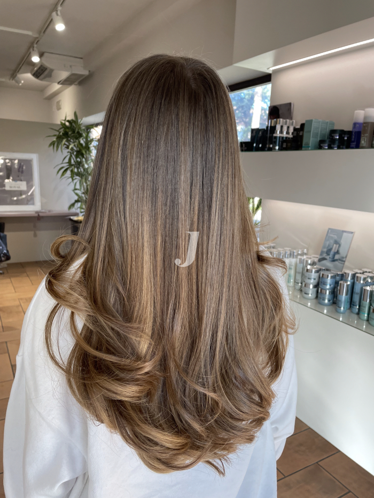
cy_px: 249
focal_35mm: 26
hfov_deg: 53.1
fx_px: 374
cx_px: 187
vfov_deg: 67.3
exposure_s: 1/100
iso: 64
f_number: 1.6
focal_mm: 4.2
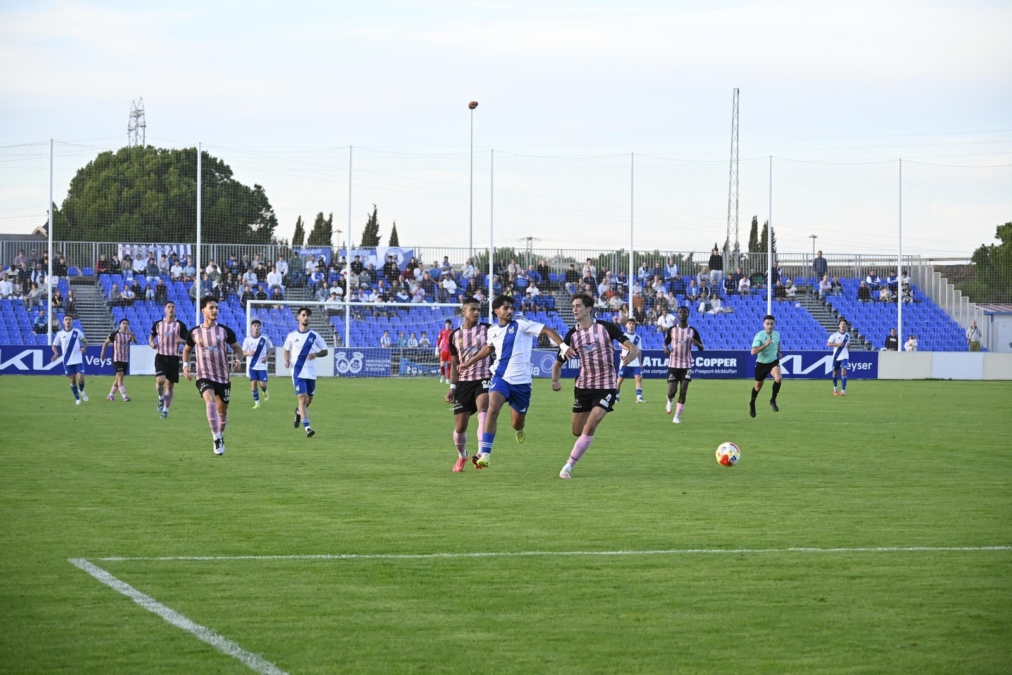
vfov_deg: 12.3
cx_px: 506
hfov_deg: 18.4
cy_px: 338
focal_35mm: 111
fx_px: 3119
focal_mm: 74
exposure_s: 1/1250
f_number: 5.6
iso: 4000
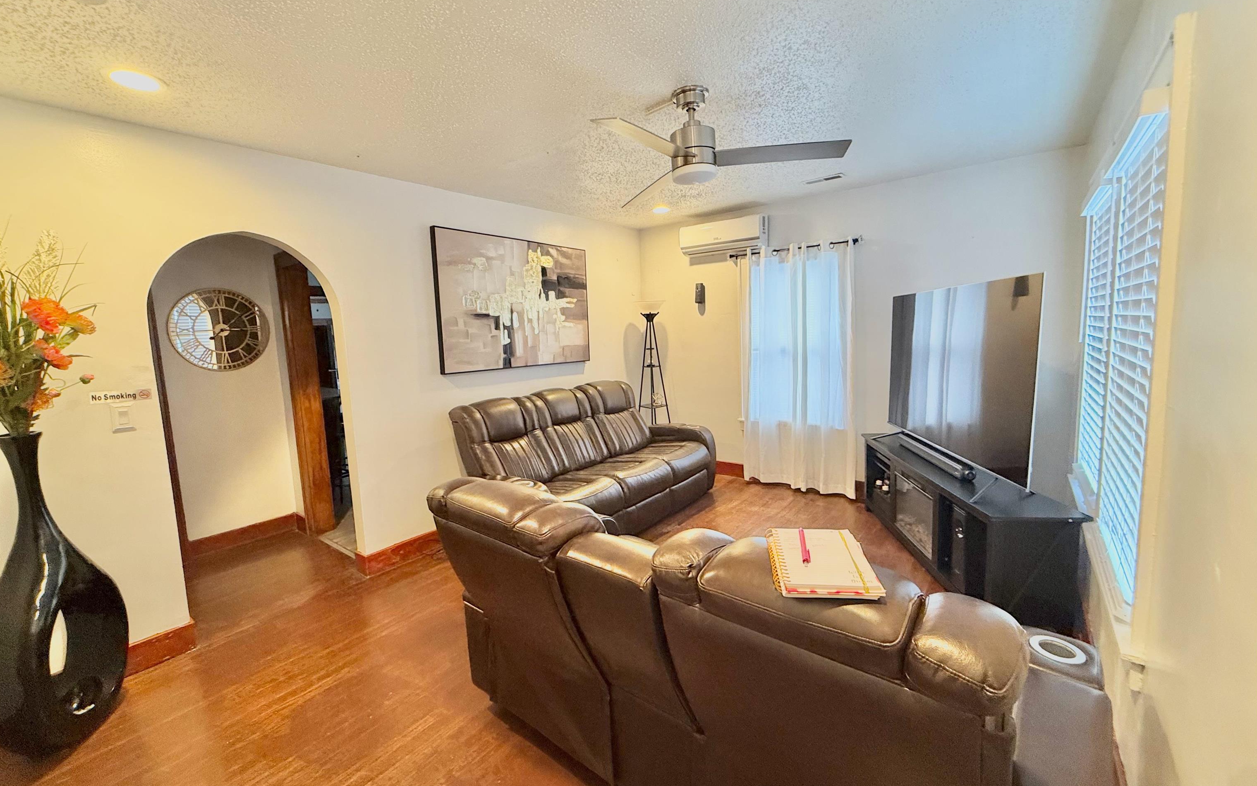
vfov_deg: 74.8
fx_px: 514
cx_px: 625
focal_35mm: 15
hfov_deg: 101.5
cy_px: 385
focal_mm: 2.22
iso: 400
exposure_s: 1/60
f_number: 2.2
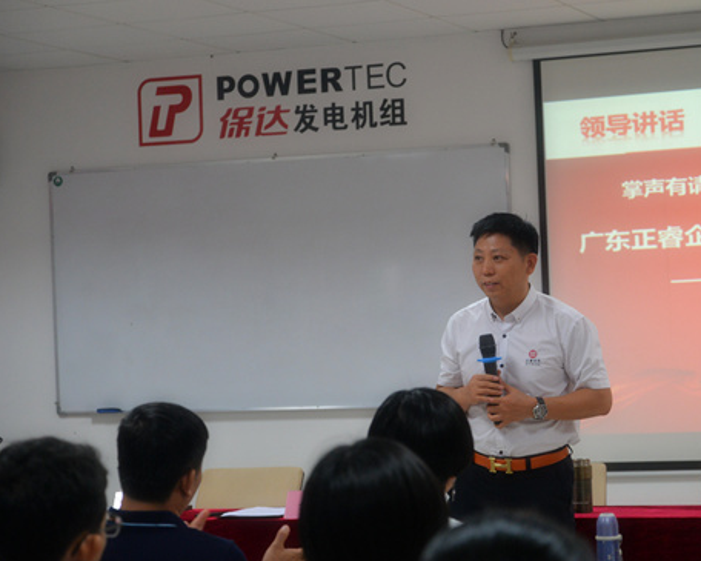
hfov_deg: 18.3
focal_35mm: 105
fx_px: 2179
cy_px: 283
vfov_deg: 14.7
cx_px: 420
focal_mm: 85
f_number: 5
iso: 2000
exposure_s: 1/100
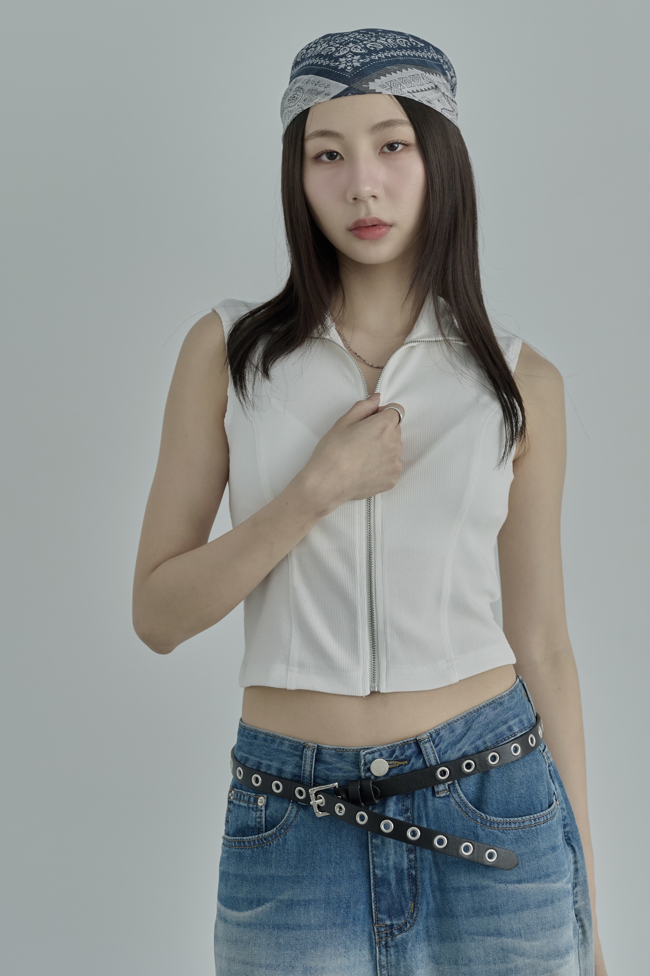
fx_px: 1356
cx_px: 325
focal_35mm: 50
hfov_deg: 27.0
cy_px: 488
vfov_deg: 39.6
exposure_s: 1/125
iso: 800
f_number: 3.5
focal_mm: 50
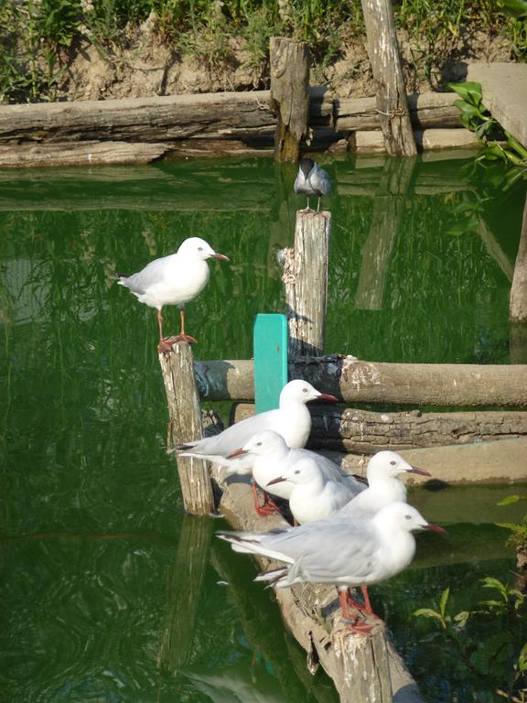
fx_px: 4344
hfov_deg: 6.9
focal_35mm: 214
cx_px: 264
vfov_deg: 9.2
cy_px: 352
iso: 100
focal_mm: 38.3
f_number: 5.5
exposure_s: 1/400
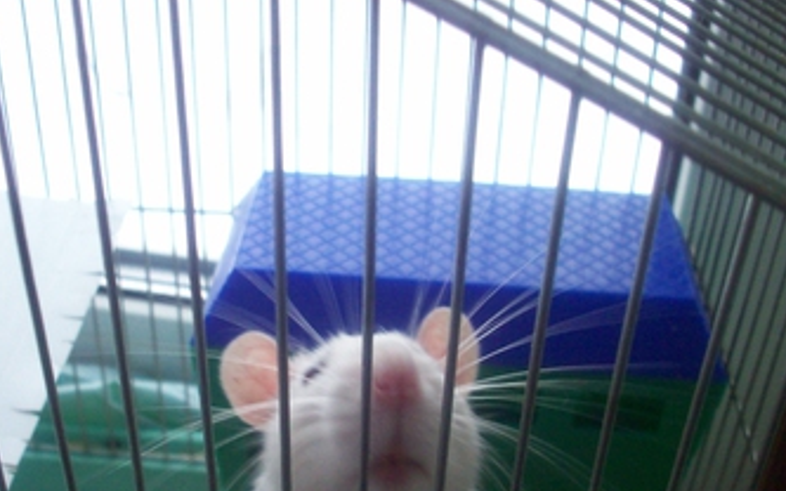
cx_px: 312
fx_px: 1135
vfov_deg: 24.3
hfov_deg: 38.0
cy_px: 335
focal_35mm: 53
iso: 160
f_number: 2.8
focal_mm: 6.2
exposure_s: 1/18
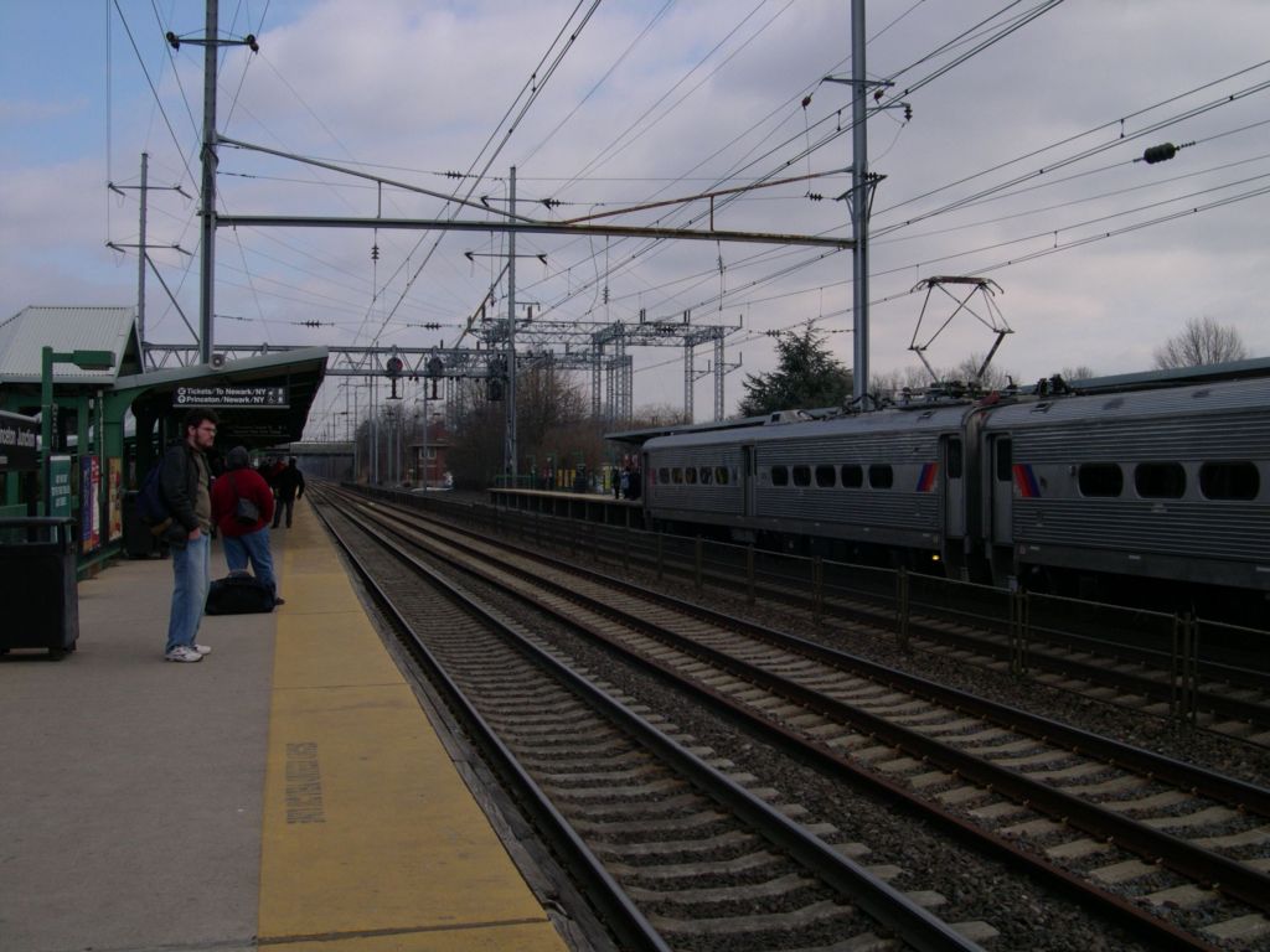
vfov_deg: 37.7
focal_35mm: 38
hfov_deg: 49.0
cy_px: 476
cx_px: 635
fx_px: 1394
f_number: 7.6
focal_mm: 8
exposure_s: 1/222
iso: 100
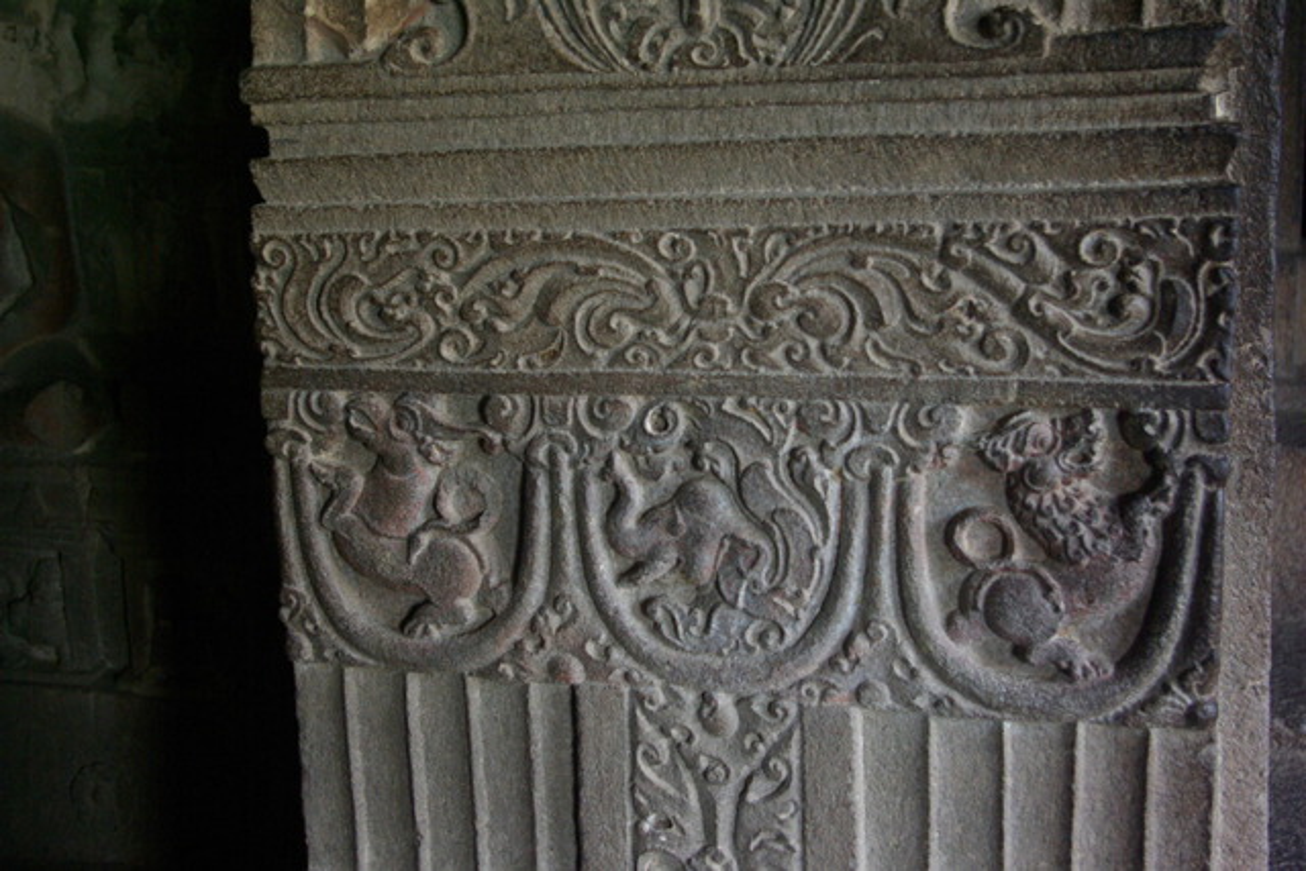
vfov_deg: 27.3
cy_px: 436
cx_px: 653
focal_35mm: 50
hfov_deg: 40.0
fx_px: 1796
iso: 800
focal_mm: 33
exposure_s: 1/10
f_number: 4
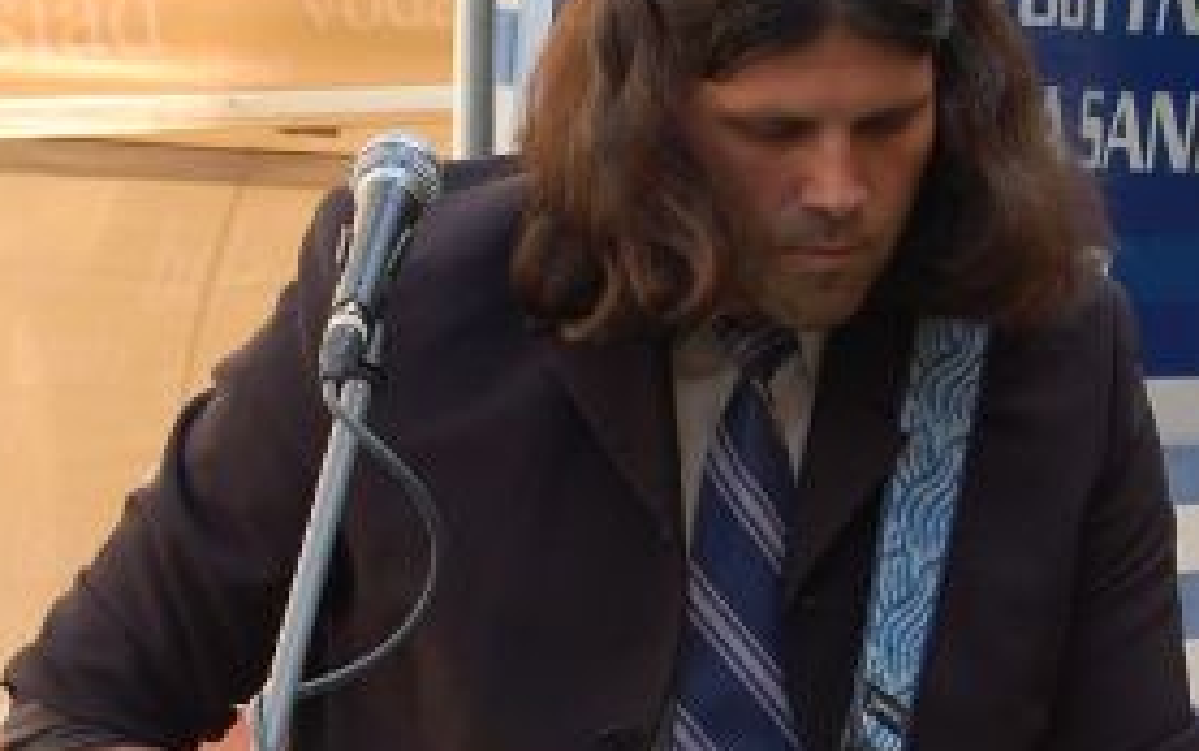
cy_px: 462
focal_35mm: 241
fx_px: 7893
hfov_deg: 8.7
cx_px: 850
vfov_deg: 5.4
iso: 200
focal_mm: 55
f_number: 6.3
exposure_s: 1/160
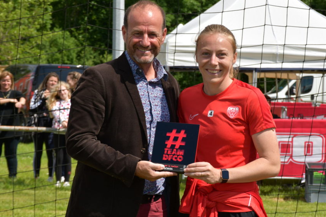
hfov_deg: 13.3
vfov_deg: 8.9
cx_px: 196
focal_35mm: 154
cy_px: 116
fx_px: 1395
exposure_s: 1/250
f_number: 10
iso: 100
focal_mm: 85
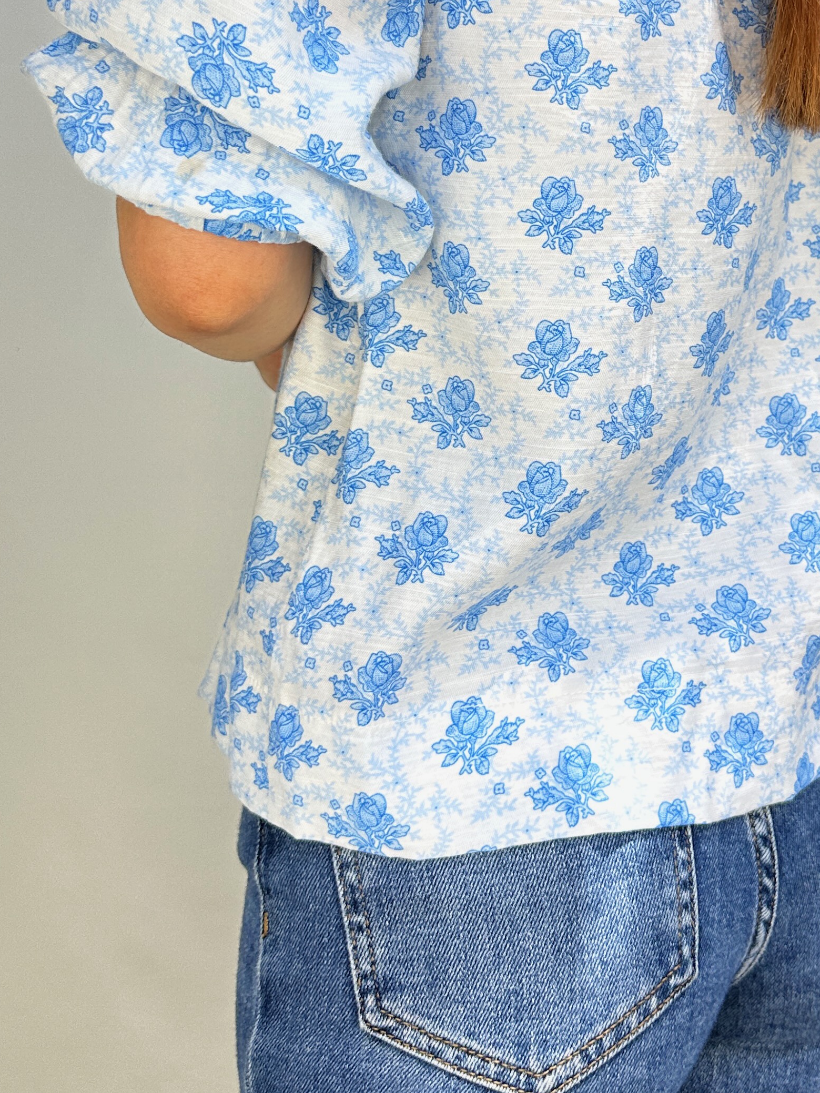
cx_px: 575
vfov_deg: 45.3
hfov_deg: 36.3
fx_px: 1232
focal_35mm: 39
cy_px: 210
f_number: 1.78
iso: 80
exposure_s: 1/650
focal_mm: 6.86
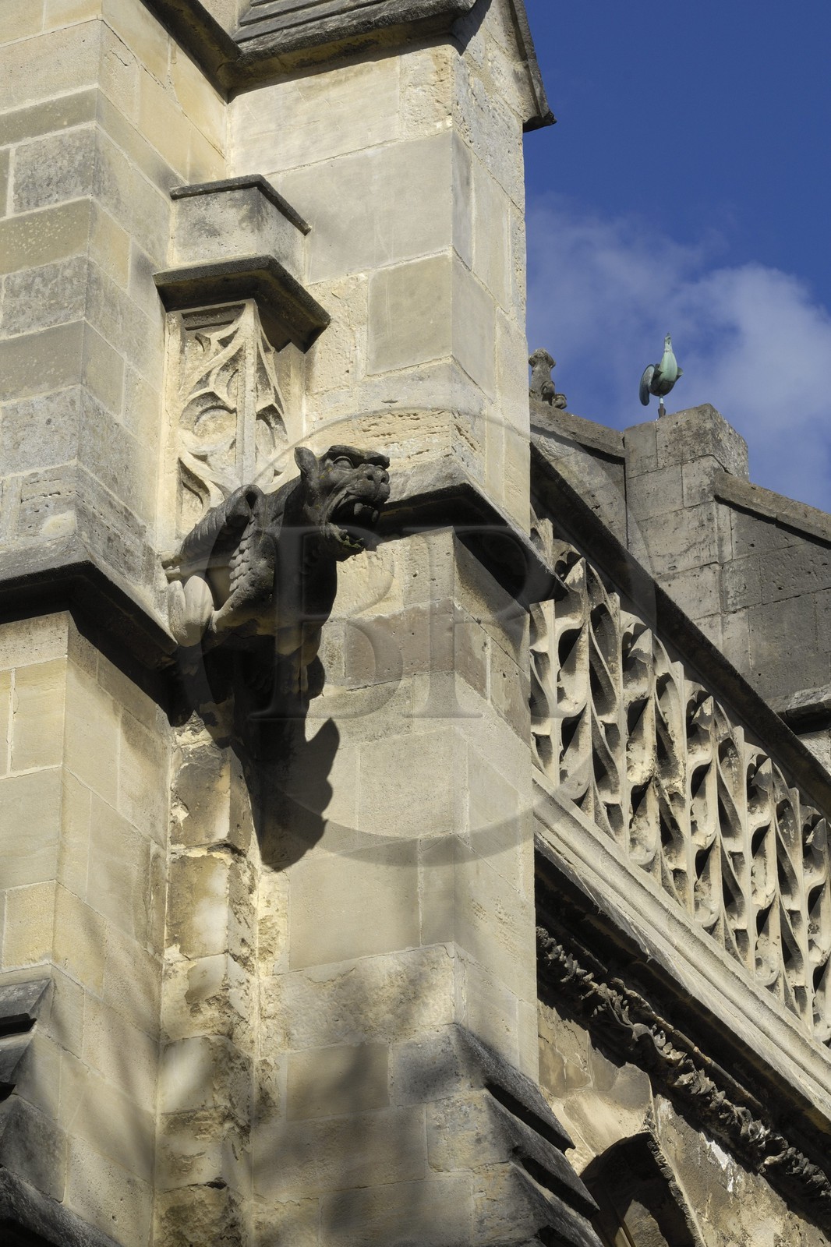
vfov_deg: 19.5
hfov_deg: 13.0
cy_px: 624
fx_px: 3637
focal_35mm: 105
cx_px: 416
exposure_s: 1/160
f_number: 13
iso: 100
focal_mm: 70
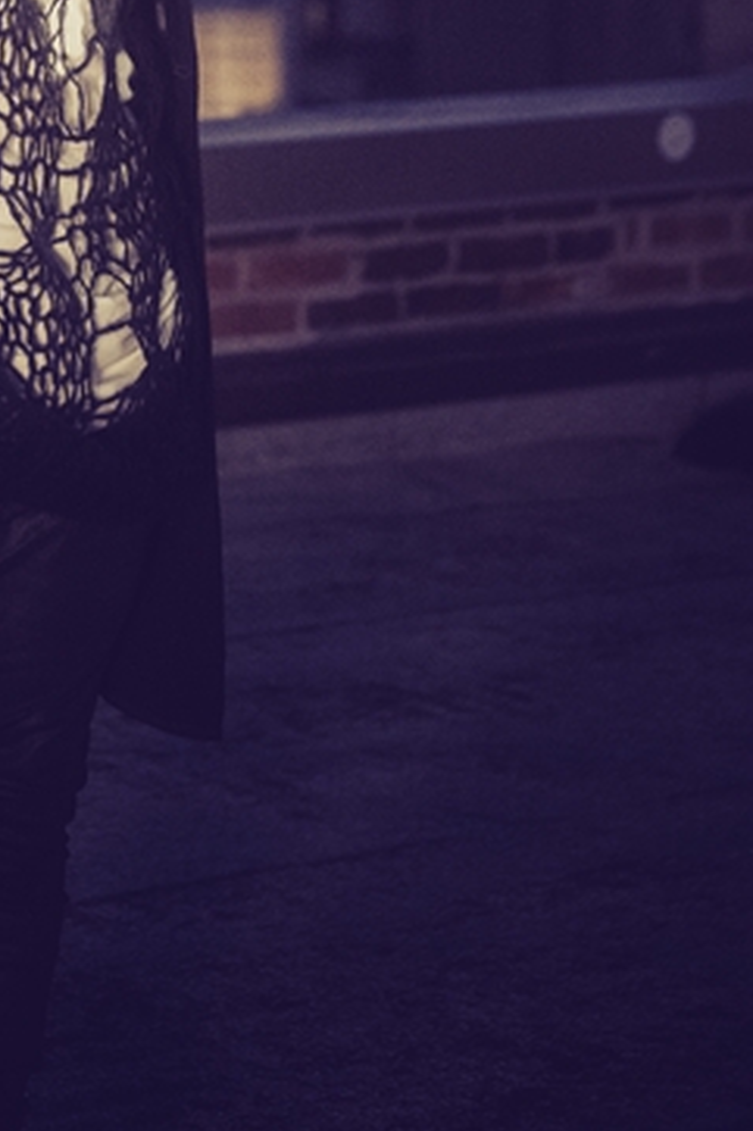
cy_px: -237
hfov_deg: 10.3
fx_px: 4082
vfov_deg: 15.2
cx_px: -234
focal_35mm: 130
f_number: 2.8
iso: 3200
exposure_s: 1/200
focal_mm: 49
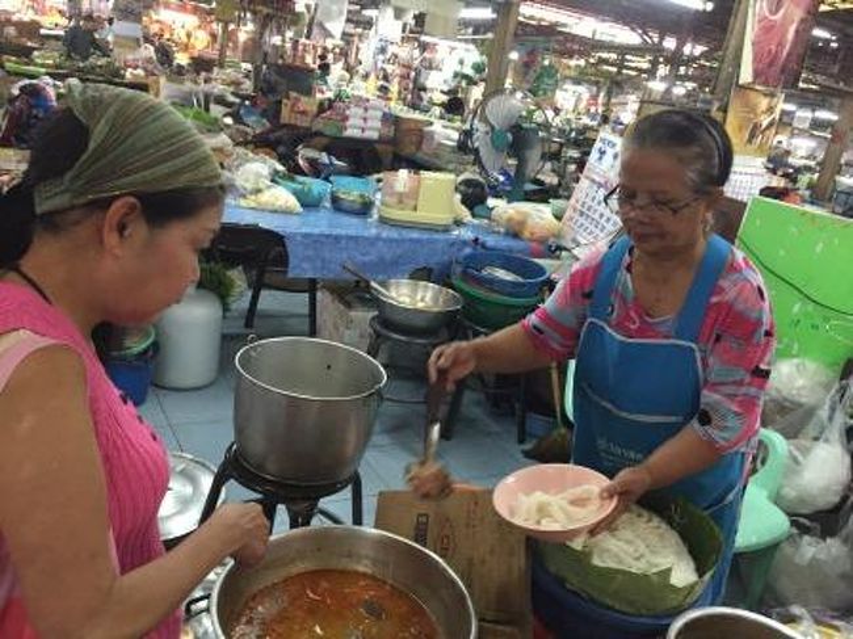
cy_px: 320
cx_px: 426
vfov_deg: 48.2
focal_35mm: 29
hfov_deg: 61.7
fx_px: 714
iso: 250
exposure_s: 1/20
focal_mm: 4.15
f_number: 2.2
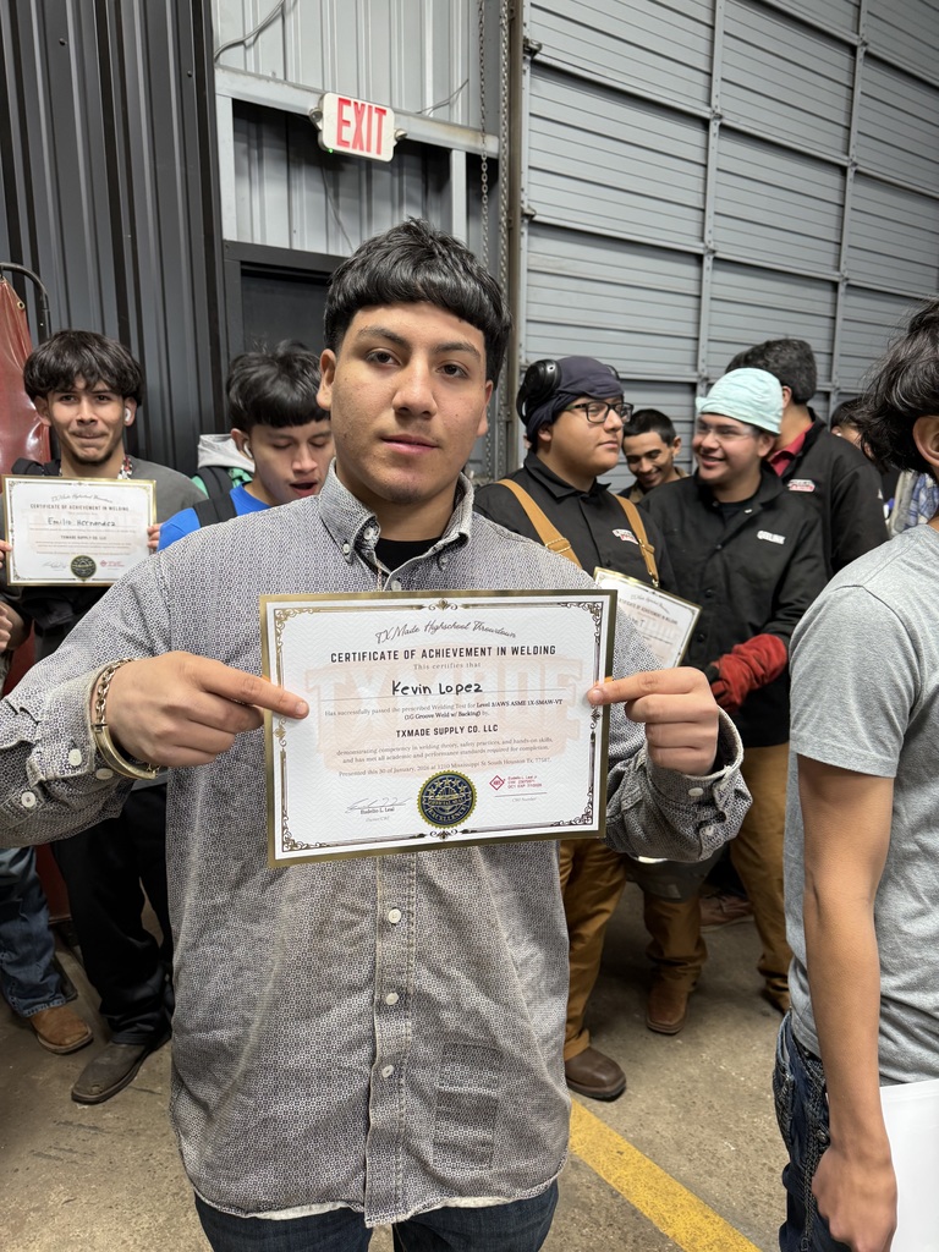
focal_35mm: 24
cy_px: 626
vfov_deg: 71.6
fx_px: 868
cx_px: 470
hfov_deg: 56.8
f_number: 1.78
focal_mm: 6.76
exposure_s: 1/60
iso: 125
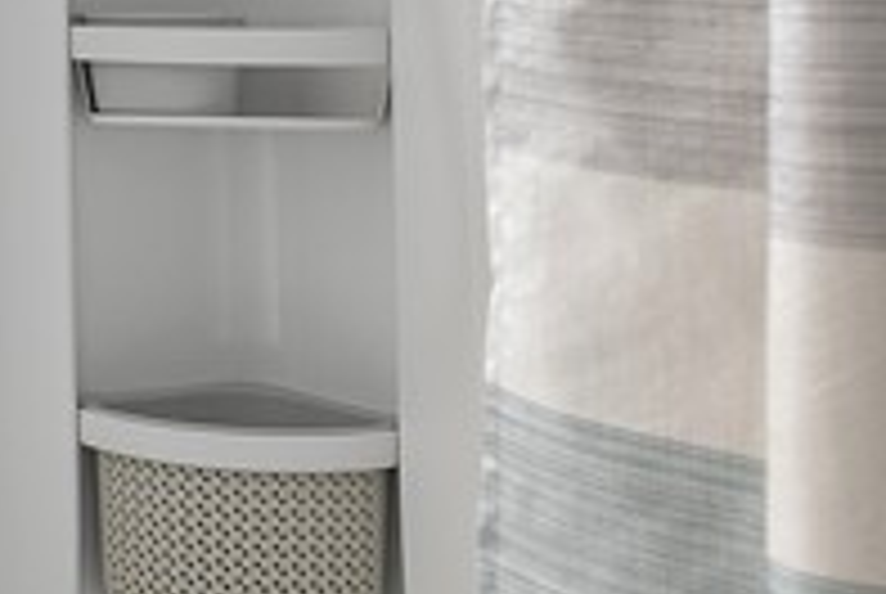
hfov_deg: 17.6
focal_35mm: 99
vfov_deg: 13.5
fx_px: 2440
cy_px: -108
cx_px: -591
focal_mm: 18
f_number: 8
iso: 400
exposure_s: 1/4
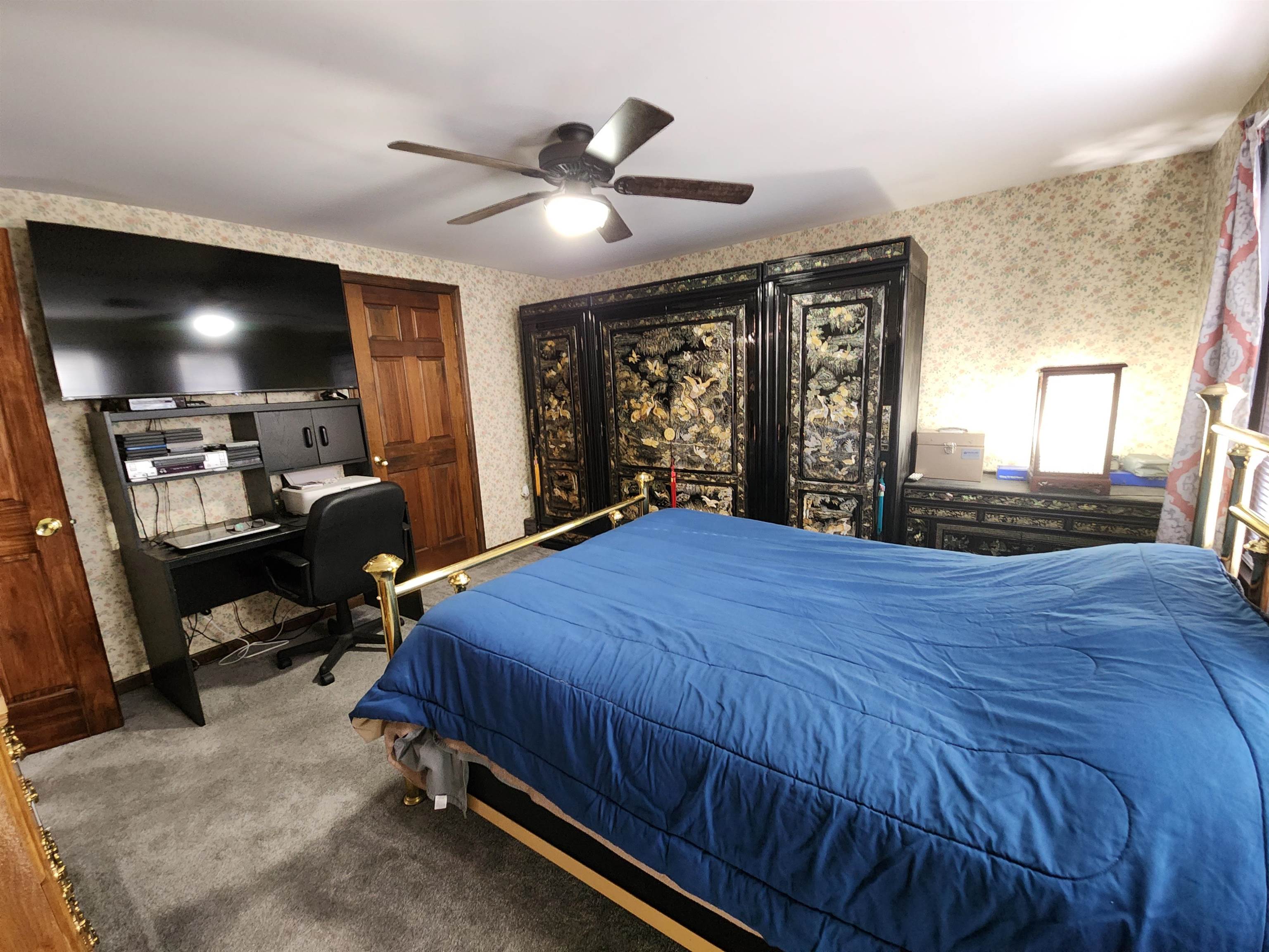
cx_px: 634
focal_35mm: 13
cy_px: 476
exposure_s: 1/30
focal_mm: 2.2
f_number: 2.2
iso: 640
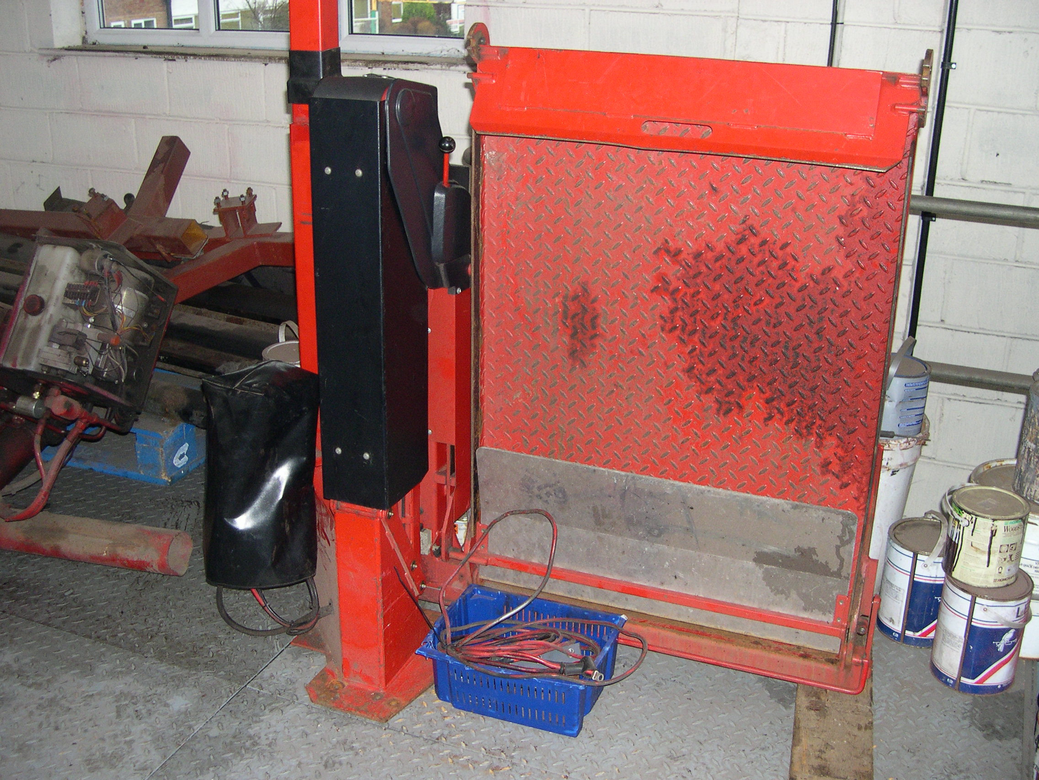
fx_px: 1141
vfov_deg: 37.7
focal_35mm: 38
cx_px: 520
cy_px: 390
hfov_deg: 49.0
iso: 252
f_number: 2.8
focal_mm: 8
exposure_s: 1/60
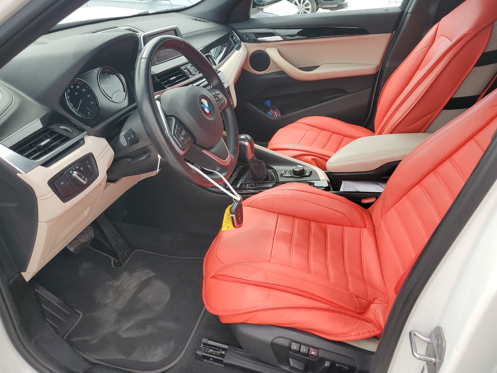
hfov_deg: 67.3
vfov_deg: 53.1
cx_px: 248
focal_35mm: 26
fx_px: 373
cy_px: 186
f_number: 1.5
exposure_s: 1/588
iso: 50
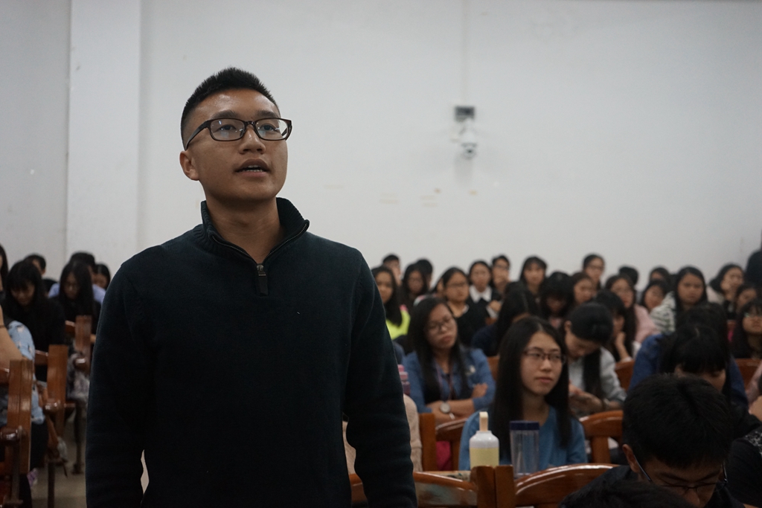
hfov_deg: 44.5
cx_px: 381
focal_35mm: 44
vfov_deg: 30.5
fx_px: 931
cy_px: 254
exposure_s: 1/125
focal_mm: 44
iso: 3200
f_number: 4.5
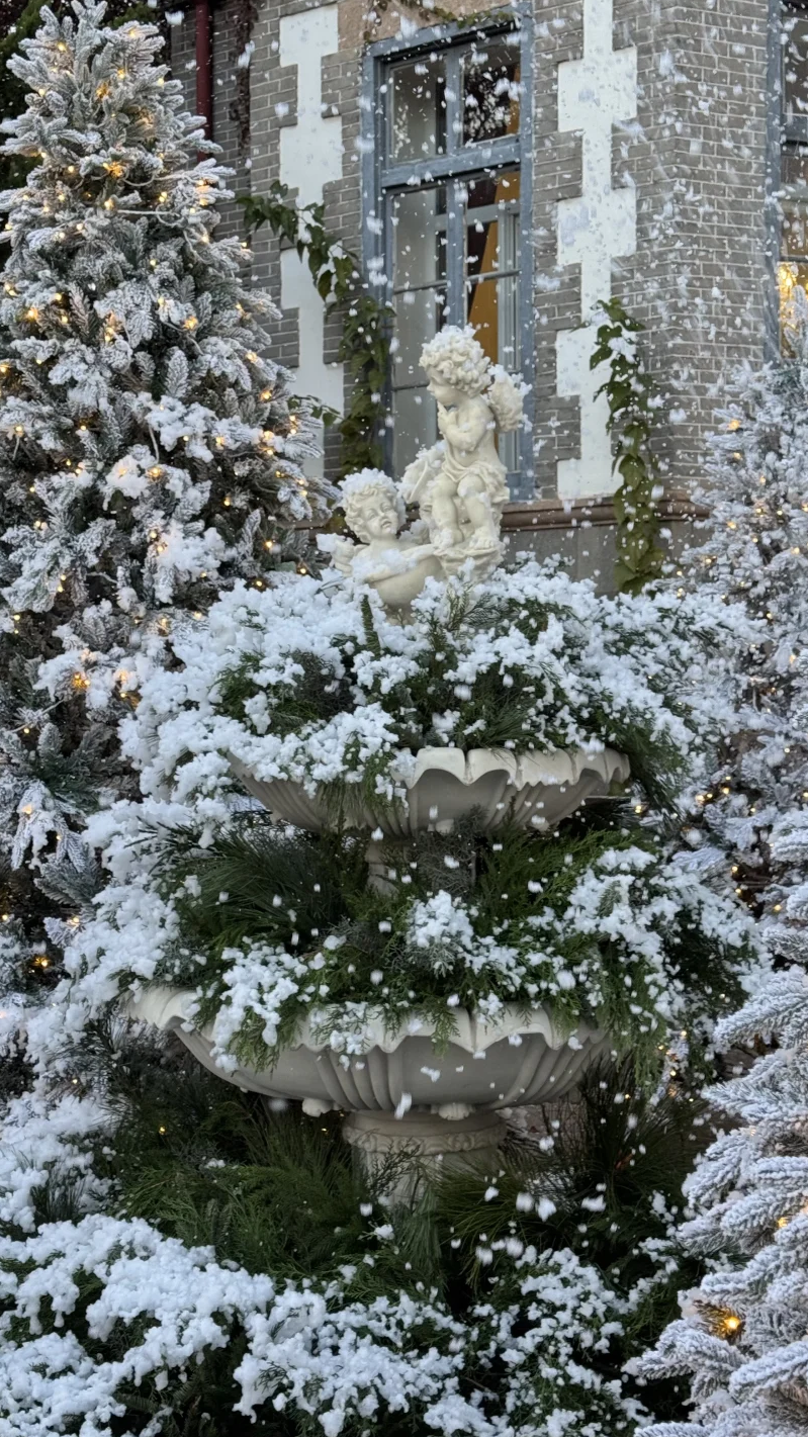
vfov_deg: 39.2
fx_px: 2019
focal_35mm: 53
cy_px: 720
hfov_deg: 22.6
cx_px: 439
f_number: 1.78
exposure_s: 1/100
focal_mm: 6.76
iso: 80
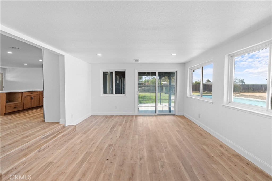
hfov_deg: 96.8
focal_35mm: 16
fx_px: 121
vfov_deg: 73.7
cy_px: 90
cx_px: 136
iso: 200
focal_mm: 16
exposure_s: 1/30
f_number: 5.6
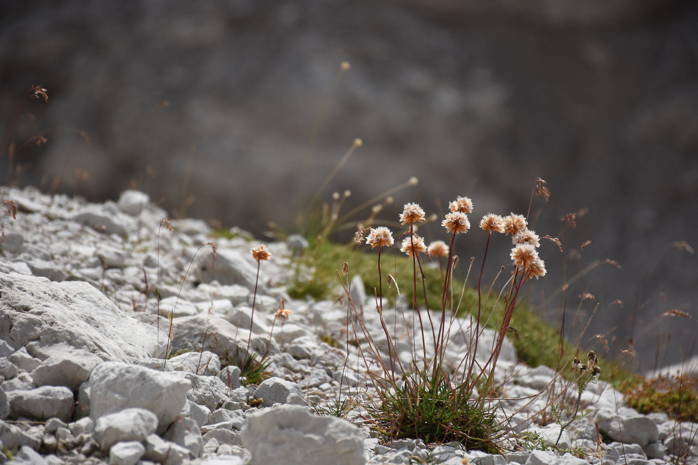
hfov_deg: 9.8
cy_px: 232
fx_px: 4071
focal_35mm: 210
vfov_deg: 6.5
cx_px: 349
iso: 400
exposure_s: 1/2500
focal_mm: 140
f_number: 5.6
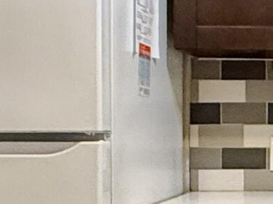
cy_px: 144
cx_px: 435
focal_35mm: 106
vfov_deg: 13.9
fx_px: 836
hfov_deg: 16.5
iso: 500
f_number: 2.2
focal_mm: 2.22
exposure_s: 1/60
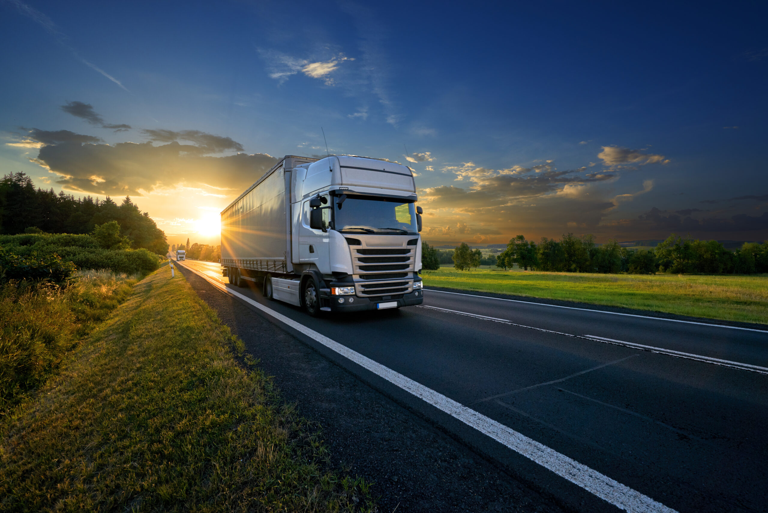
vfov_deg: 73.8
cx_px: 384
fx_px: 341
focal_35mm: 16
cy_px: 256
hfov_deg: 96.7
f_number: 7.1
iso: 200
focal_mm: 16
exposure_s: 1/640
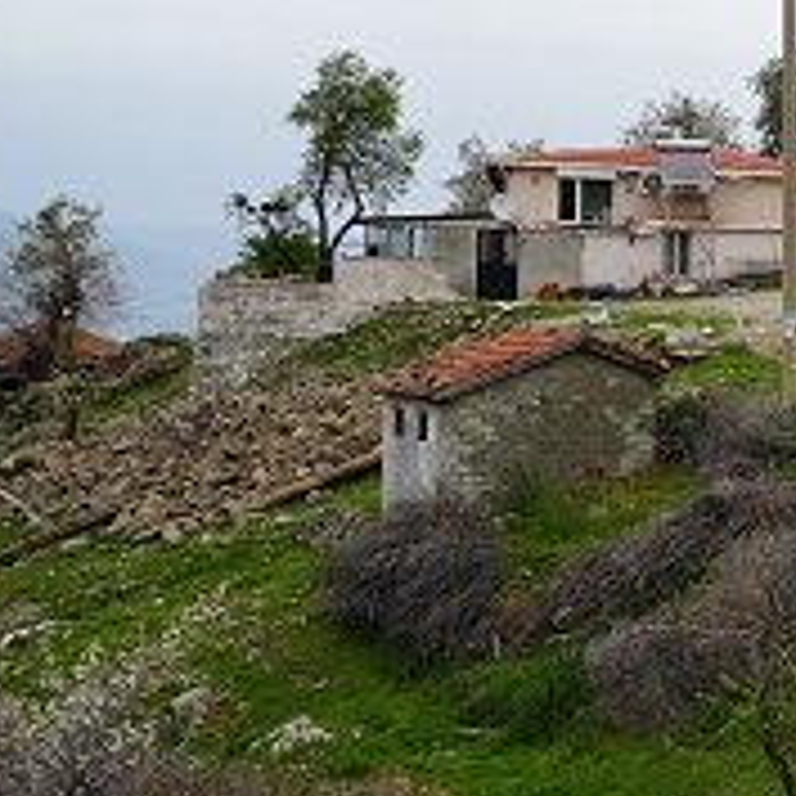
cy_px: 355
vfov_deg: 23.0
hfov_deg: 19.3
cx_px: 1282
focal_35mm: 75
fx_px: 1951
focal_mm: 26
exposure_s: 1/500
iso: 100
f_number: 5
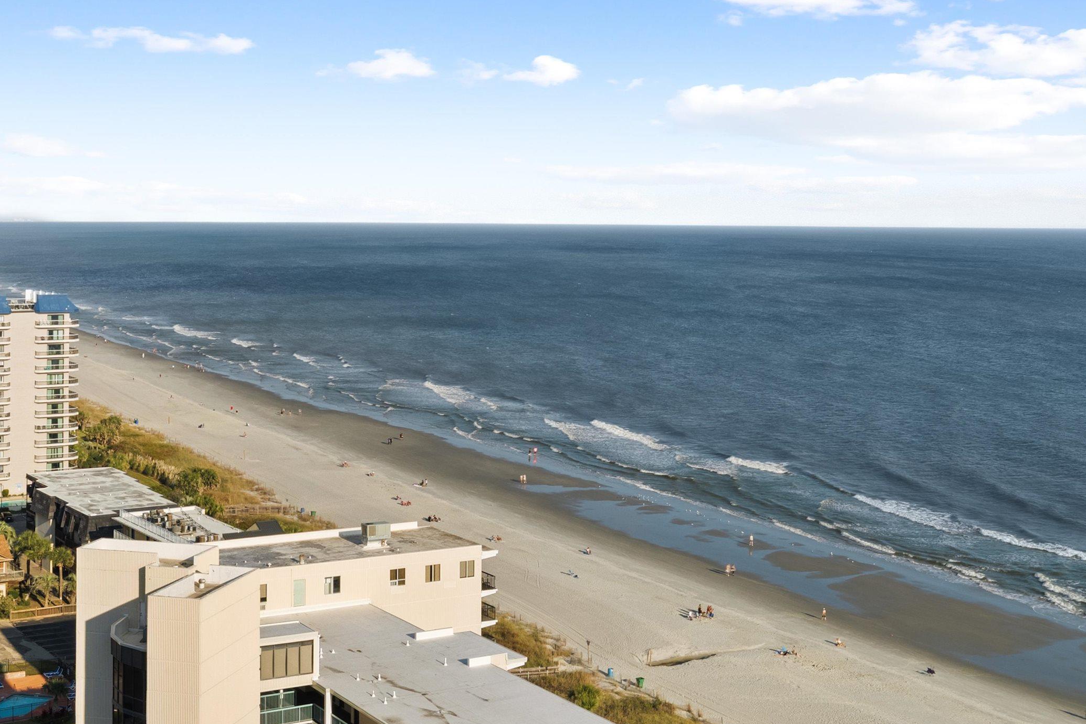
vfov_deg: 25.9
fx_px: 1569
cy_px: 235
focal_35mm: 52
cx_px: 495
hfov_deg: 38.1
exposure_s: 1/40
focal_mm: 35
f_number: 16
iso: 400
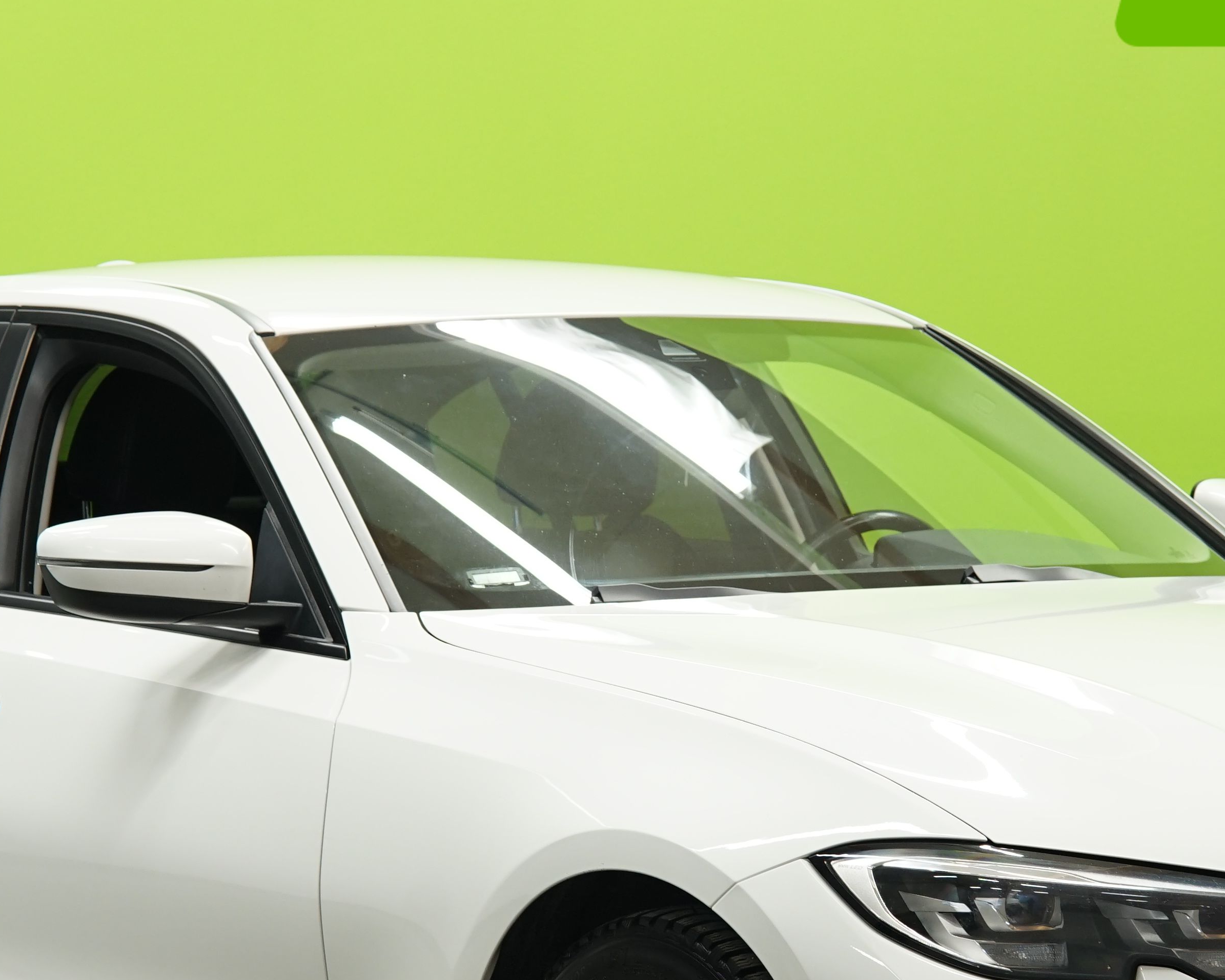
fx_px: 6236
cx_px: 729
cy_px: 709
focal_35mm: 172
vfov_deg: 9.0
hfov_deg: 11.2
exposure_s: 1/15
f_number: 5.6
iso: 500
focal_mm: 73
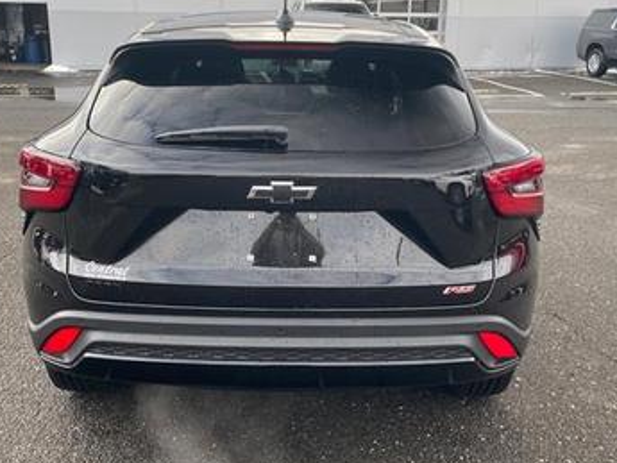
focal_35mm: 38
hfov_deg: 48.9
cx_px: 281
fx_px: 678
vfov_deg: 37.7
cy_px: 195
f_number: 1.6
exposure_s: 1/121
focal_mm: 4.2
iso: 32
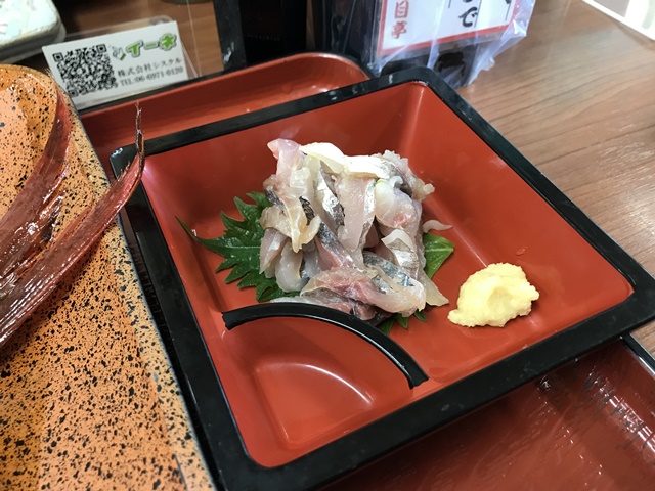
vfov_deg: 49.7
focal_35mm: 28
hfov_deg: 63.4
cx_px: 328
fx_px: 530
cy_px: 246
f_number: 1.8
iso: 50
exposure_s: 1/15
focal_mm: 3.99
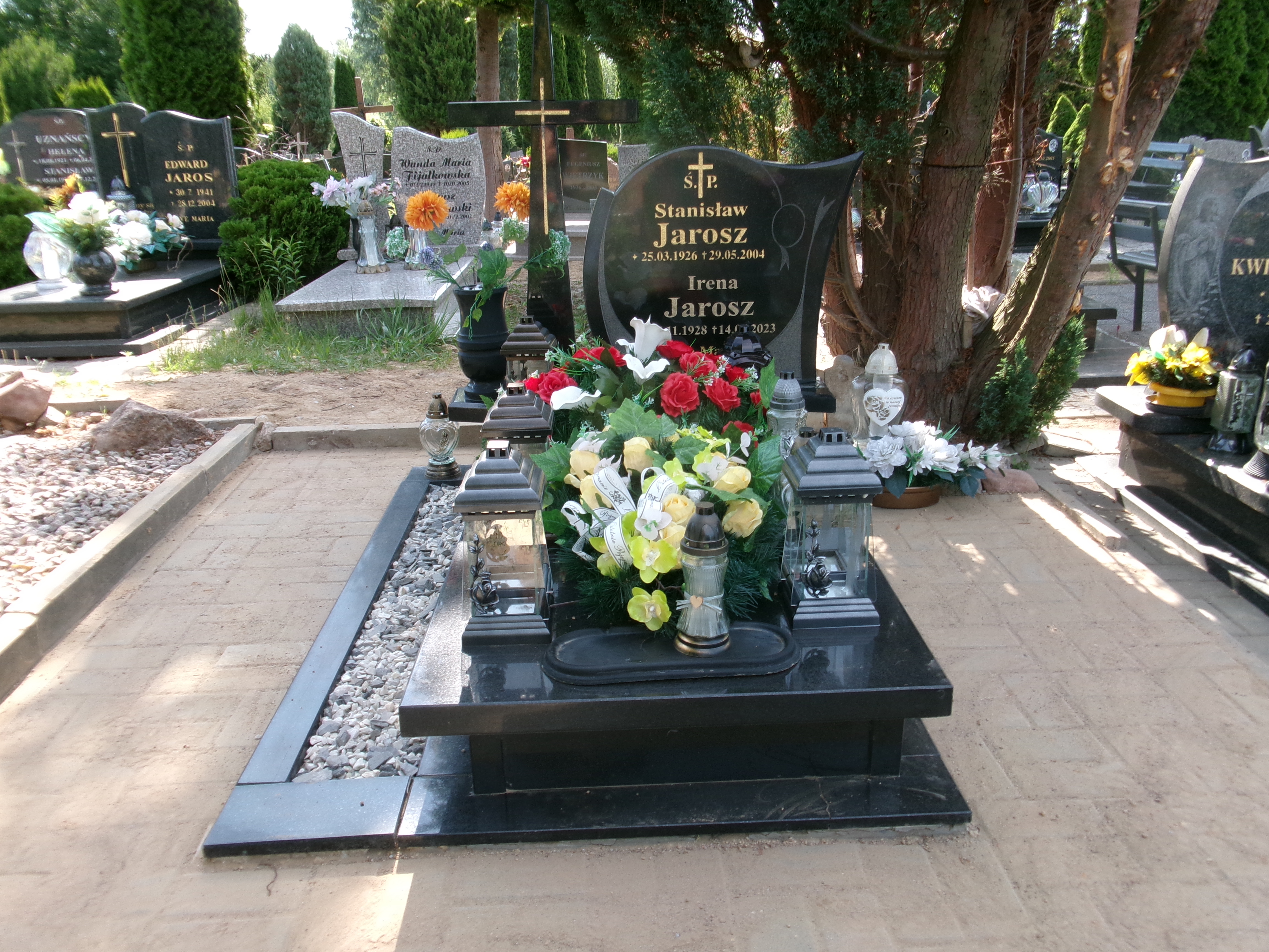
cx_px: 634
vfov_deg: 49.7
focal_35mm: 28
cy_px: 476
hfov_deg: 63.4
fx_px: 1026
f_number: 3.9
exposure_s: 1/160
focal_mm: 5.1
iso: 100
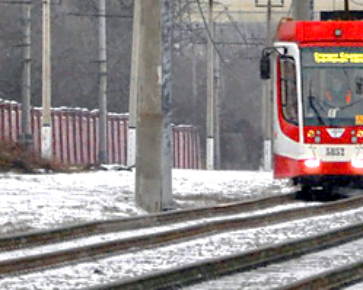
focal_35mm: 771
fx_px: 8285
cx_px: 380
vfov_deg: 2.0
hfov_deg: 2.5
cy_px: -118
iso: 360
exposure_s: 1/250
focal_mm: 105
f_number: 5.6
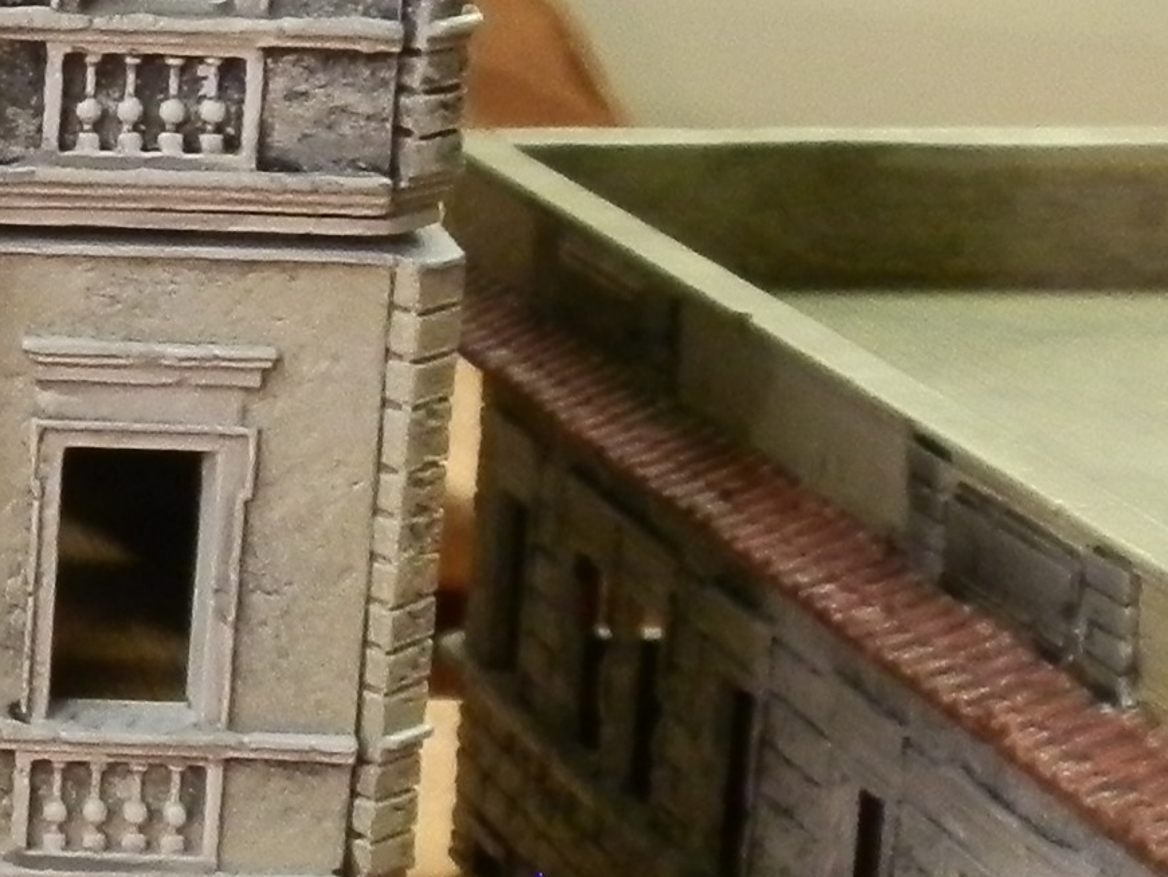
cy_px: 248
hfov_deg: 13.1
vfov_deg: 10.7
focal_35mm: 138
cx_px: -844
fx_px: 4658
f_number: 3.1
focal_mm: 5
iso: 200
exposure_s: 1/10
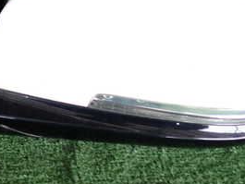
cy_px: 20
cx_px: 58
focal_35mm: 68
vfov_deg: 21.2
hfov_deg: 28.1
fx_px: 481
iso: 100
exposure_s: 1/80
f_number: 2.3
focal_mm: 5.4
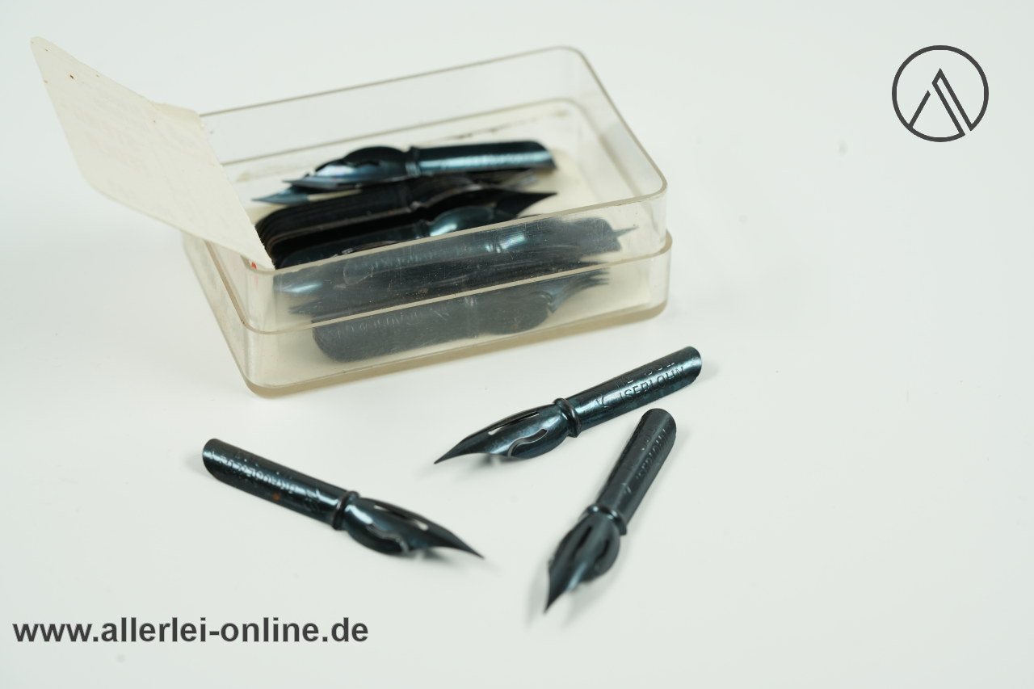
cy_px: 344
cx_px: 517
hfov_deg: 22.6
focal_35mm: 90
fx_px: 2584
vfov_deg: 15.2
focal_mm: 90
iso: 400
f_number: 8
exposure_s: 1/25
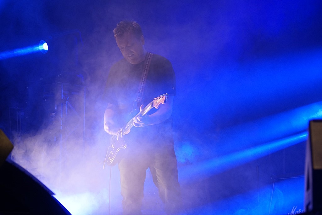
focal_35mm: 128
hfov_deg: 16.1
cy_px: 108
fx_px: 1140
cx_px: 161
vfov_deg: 10.7
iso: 500
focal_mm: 85
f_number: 4.5
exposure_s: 1/60
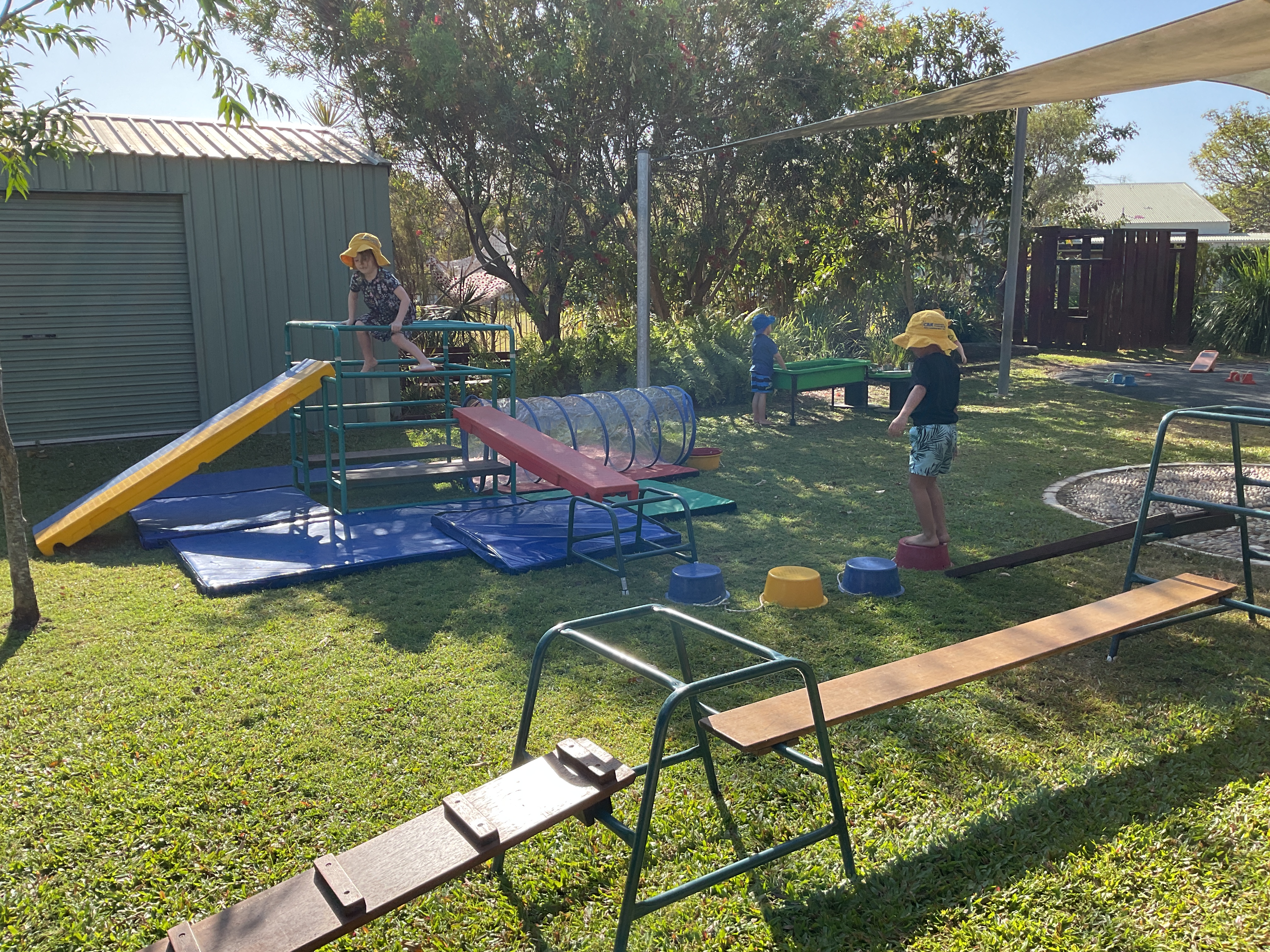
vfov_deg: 48.2
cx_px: 635
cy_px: 476
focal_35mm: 29
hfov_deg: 61.7
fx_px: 1064
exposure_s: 1/657
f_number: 1.8
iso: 16
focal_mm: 3
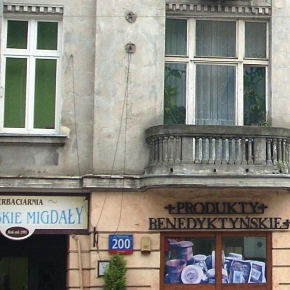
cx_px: 362
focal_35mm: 129
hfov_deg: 13.1
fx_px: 1223
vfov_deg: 13.5
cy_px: 67
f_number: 5.6
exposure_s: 1/149
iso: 64
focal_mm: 6.2
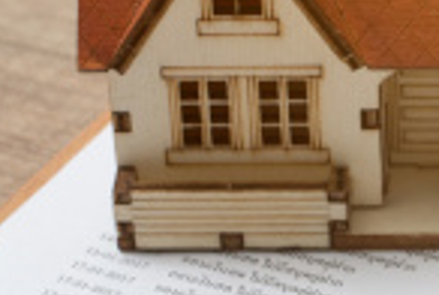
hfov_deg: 9.9
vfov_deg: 6.7
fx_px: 2505
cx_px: 526
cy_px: 354
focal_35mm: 205
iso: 320
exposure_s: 1/80
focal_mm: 50
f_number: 7.1
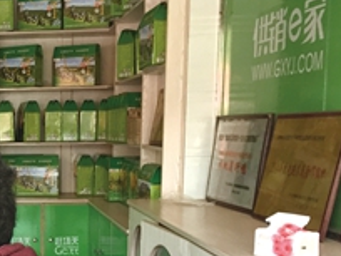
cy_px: 228
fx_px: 699
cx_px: -64
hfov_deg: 24.9
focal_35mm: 71
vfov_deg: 20.3
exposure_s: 1/33
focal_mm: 4.15
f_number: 2.2
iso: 50
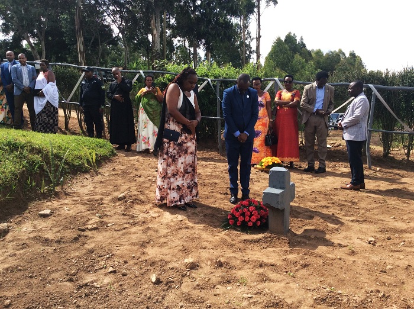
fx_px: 382
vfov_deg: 44.0
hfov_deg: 56.9
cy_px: 154
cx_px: 207
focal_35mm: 32
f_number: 2.4
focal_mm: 3.3
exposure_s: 1/752
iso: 32
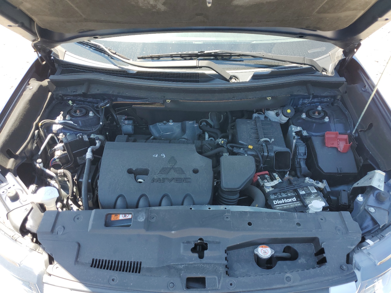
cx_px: 196
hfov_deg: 67.3
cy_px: 146
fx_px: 294
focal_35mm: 26
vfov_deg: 53.1
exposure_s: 1/370
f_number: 1.5
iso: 50
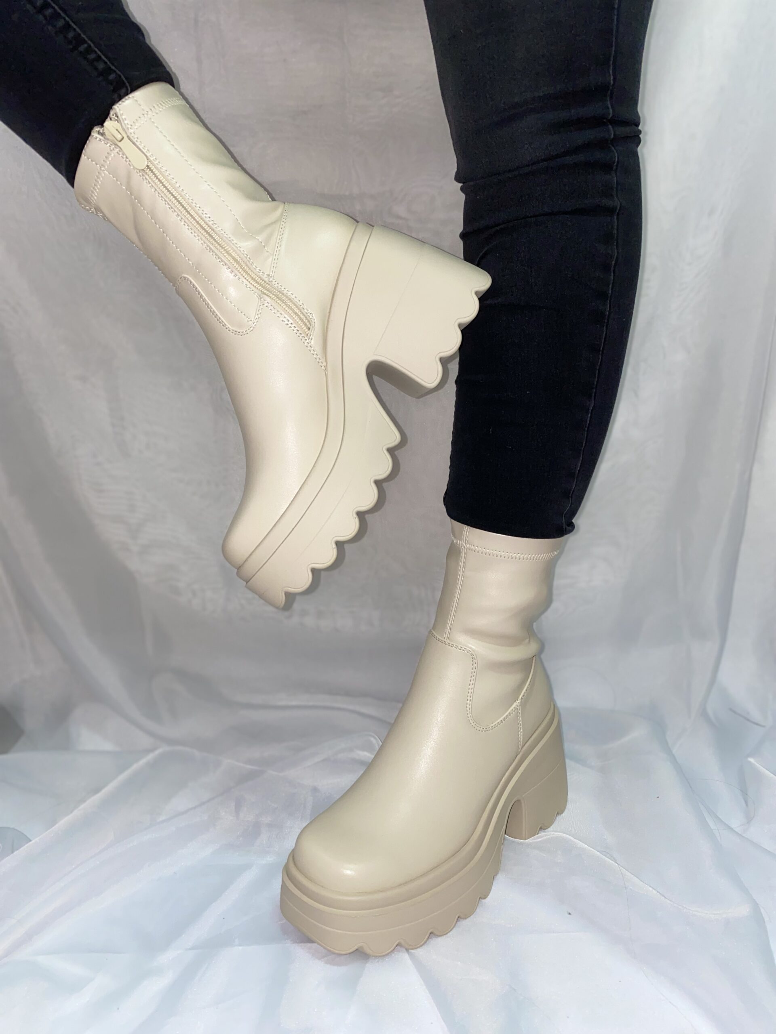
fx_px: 777
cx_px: 388
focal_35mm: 26
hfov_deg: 53.1
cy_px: 517
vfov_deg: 67.3
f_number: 1.8
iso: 40
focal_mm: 4.25
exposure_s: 1/47
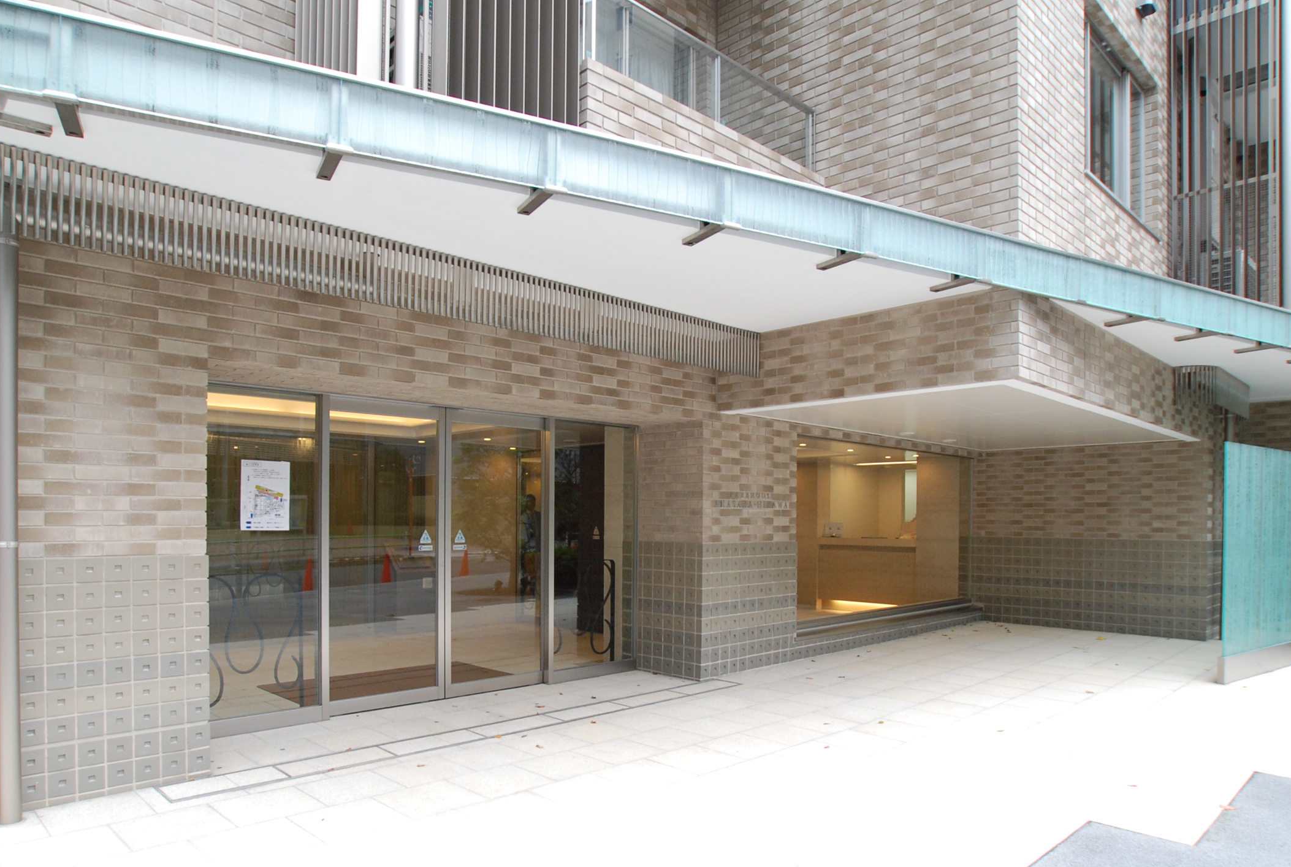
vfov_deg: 55.8
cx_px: 637
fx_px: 815
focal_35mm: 23
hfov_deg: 76.7
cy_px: 487
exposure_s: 1/125
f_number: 5.6
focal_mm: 11
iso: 400
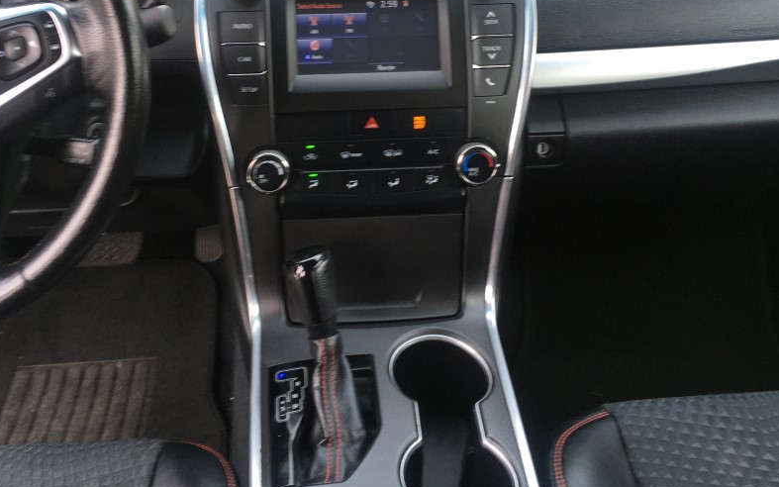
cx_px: 349
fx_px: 849
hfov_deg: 49.2
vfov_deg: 31.5
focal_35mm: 40
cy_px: 128
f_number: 2.2
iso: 32
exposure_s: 1/60
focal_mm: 4.15
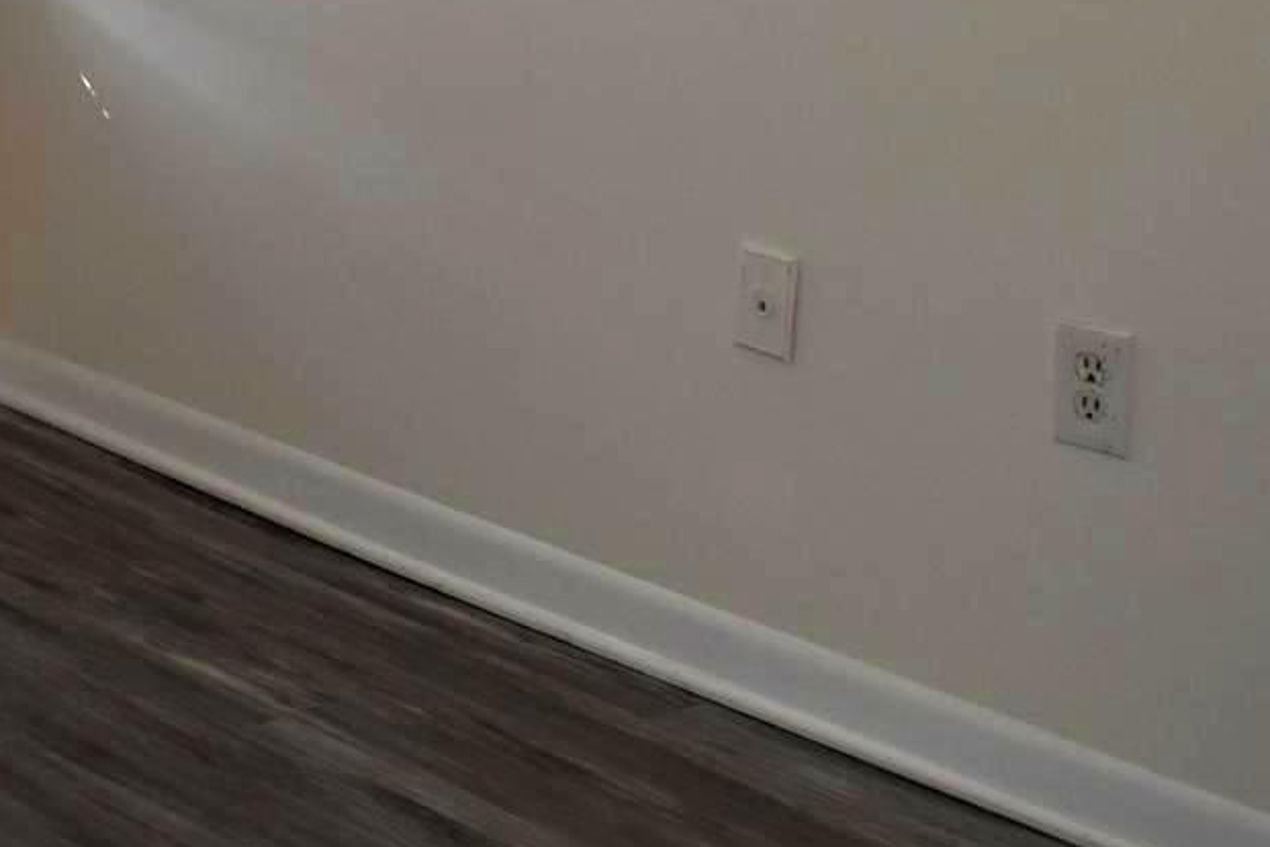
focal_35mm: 89
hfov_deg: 20.2
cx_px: -544
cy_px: -367
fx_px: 3139
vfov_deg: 14.5
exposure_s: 1/125
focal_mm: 18
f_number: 5.6
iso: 250
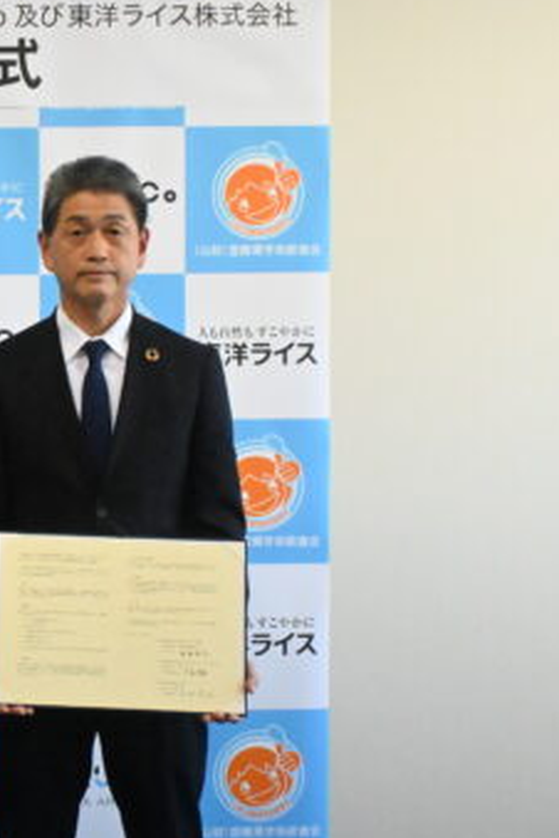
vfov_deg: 23.5
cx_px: -220
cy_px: 449
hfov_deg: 14.9
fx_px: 2013
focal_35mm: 86
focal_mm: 30.5
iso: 10000
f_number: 11
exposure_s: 1/500
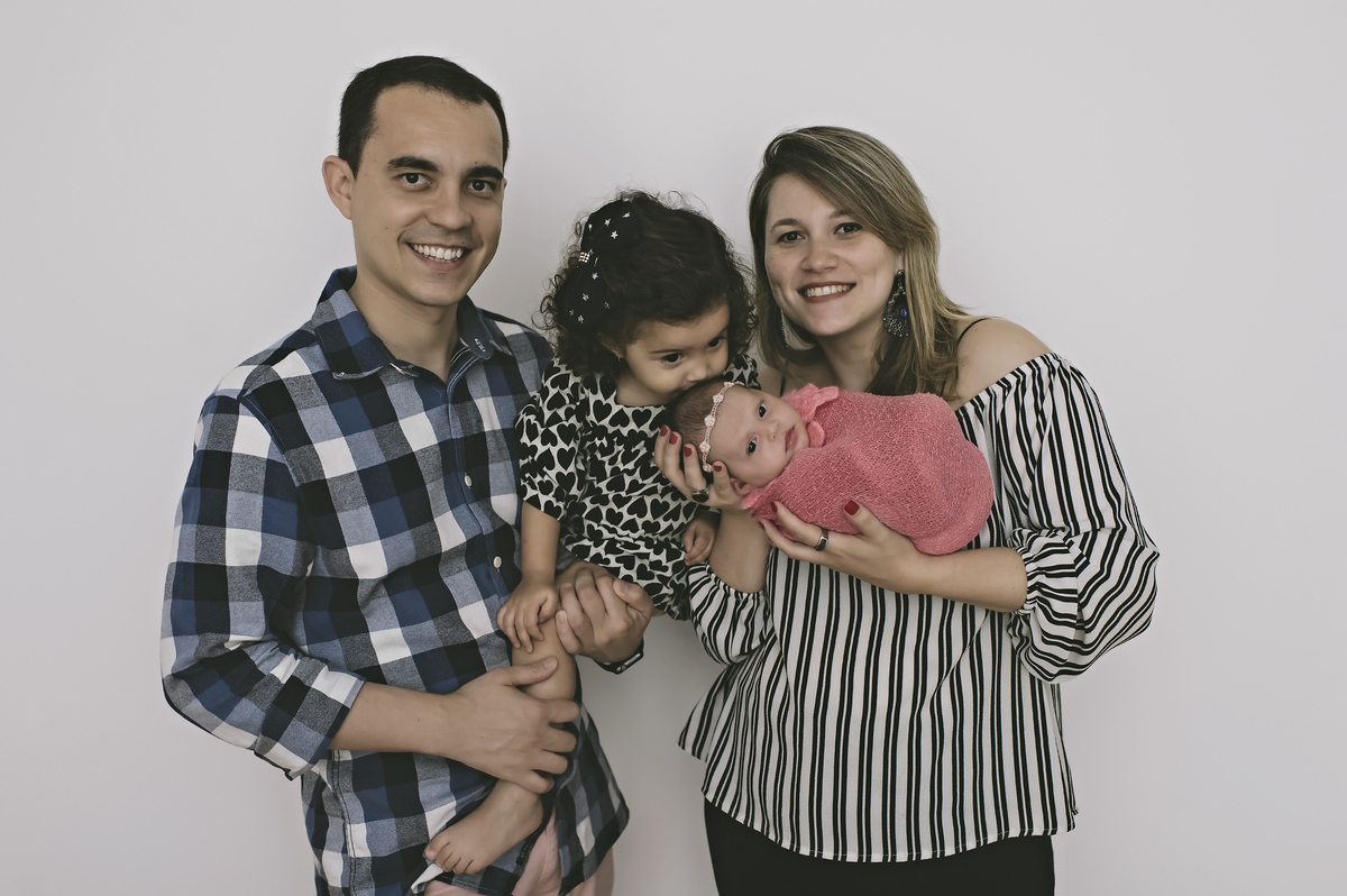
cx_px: 674
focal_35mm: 35
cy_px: 448
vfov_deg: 37.8
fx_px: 1308
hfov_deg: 54.5
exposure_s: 1/250
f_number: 3.2
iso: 320
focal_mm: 35
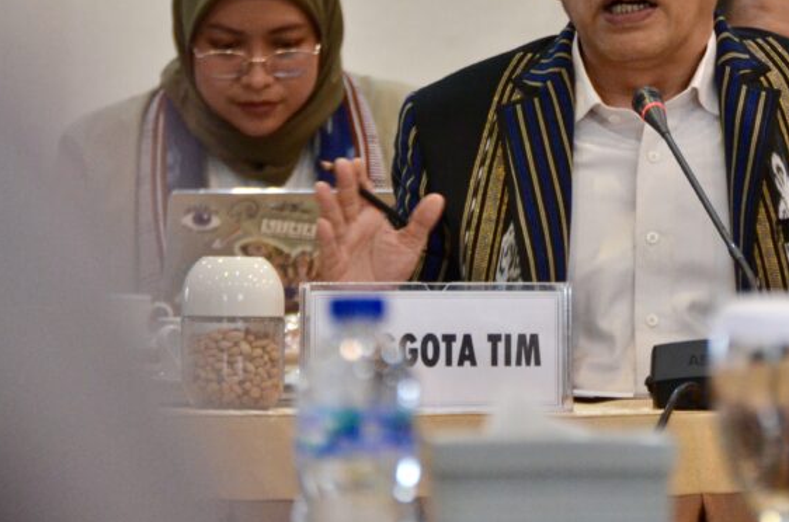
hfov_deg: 5.0
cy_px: 81
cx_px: 622
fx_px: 8966
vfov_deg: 3.3
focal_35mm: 410
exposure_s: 1/80
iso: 1600
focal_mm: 150
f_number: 5.6
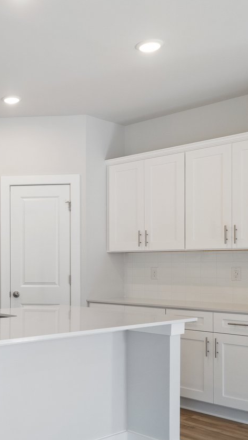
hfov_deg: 26.5
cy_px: 263
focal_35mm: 41
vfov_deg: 49.1
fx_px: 479
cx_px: -32
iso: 640
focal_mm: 16
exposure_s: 1/8
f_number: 8
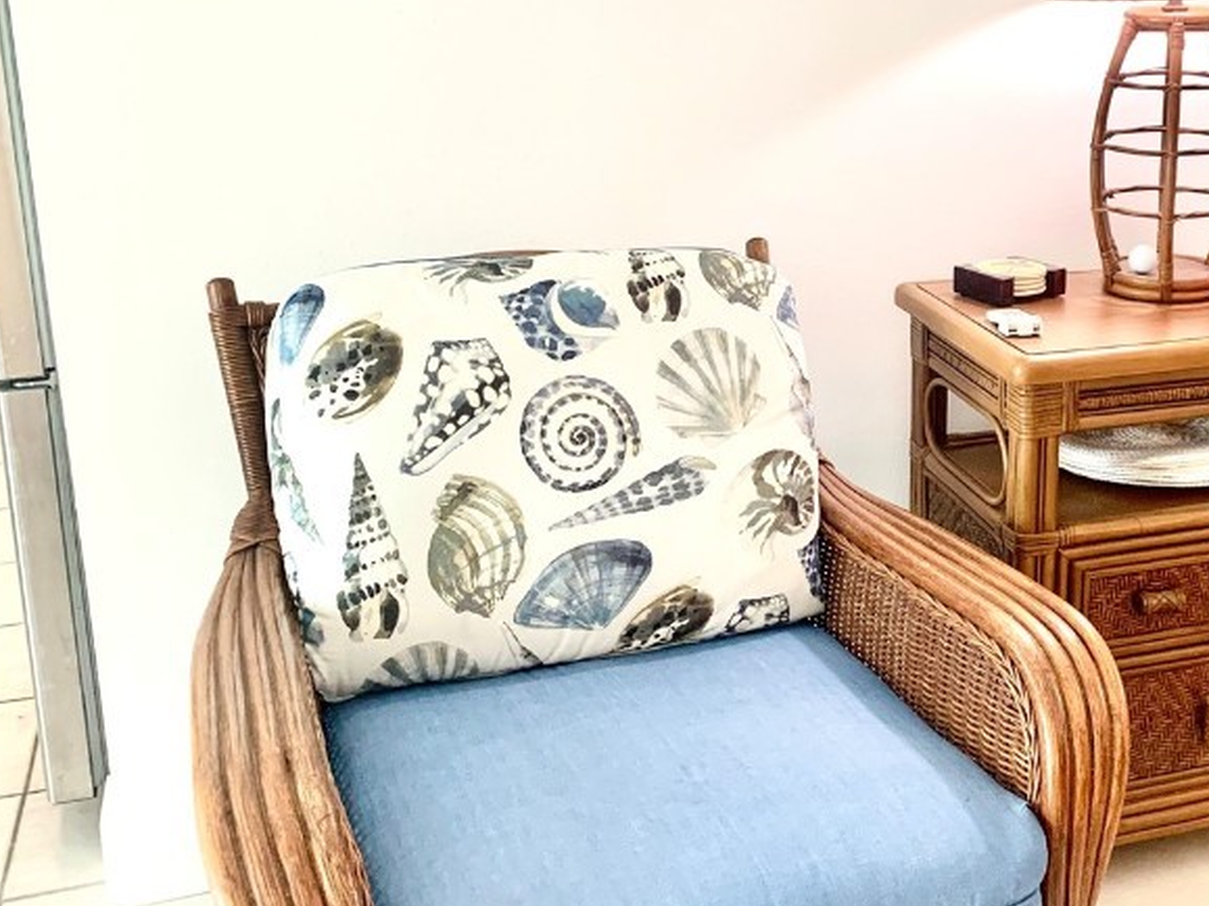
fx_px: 1606
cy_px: 351
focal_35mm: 46
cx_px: 971
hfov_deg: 39.6
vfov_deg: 31.4
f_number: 1.8
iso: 100
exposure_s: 1/60
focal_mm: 4.25
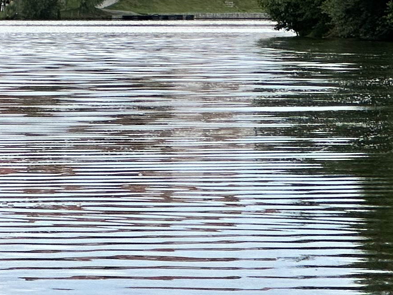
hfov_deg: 5.6
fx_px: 4008
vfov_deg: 4.2
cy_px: -202
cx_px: 17
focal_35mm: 353
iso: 32
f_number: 2.8
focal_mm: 9
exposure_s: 1/752
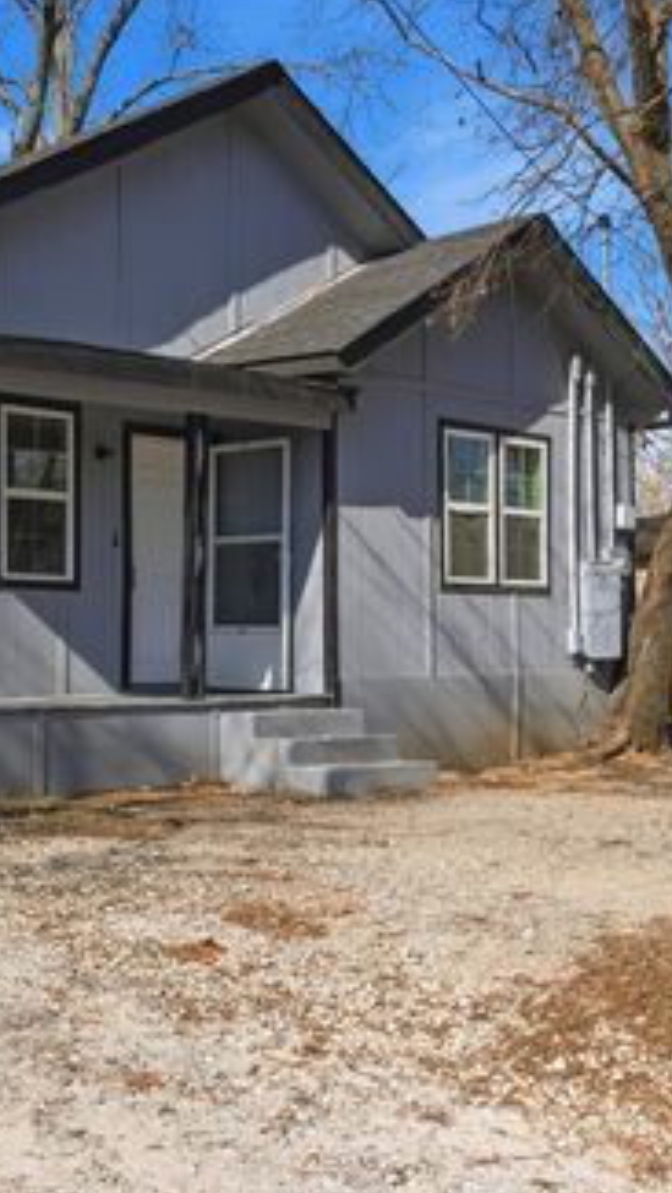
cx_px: 140
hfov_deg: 23.6
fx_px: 1583
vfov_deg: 41.3
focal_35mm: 50
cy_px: 600
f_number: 9
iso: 100
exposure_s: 1/800
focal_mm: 31
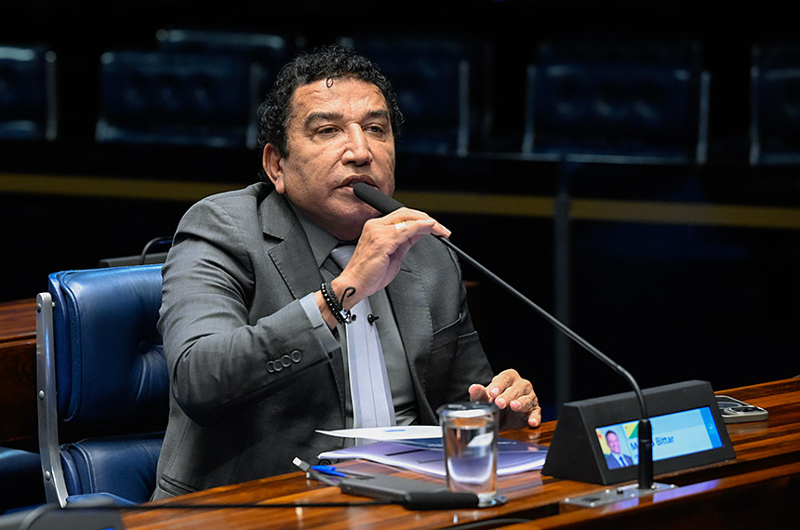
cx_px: 400
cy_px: 265
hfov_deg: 17.8
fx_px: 2551
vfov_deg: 11.9
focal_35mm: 115
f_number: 4
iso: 6400
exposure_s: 1/200
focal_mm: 115
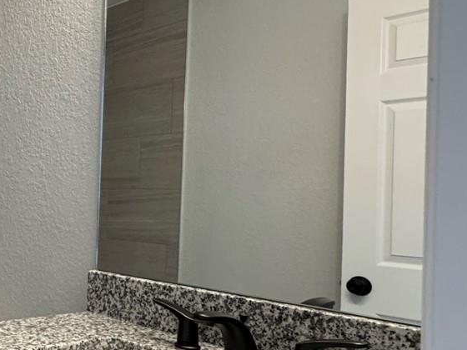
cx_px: -71
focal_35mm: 40
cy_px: 190
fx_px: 540
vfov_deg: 35.9
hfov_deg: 37.4
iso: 320
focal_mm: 2.22
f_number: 2.2
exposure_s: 1/120
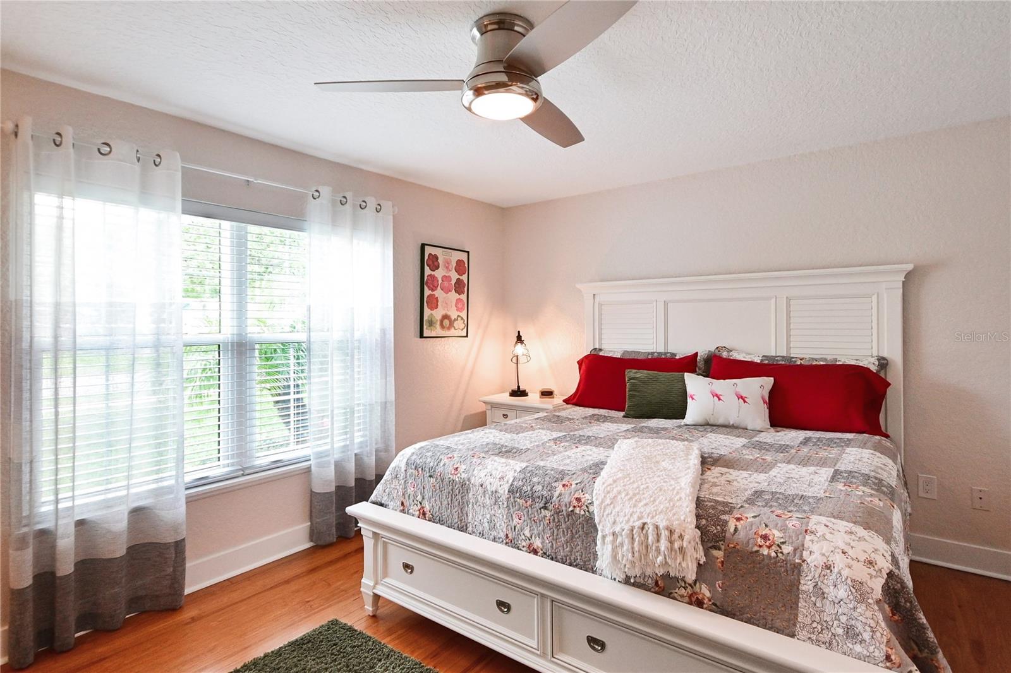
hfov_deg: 90.0
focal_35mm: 18
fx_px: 505
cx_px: 506
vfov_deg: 67.4
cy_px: 336
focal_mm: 12
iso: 800
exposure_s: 1/100
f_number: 5
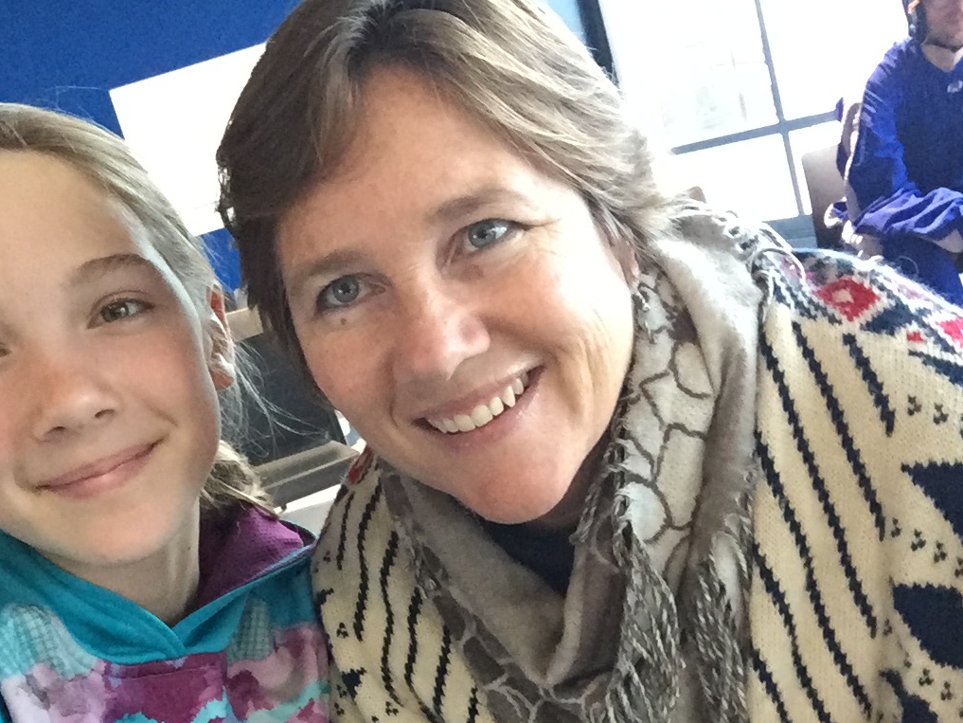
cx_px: 403
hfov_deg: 47.7
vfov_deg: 36.6
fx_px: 1085
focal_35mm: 39
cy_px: 453
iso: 400
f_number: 2.2
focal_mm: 2.65
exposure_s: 1/15
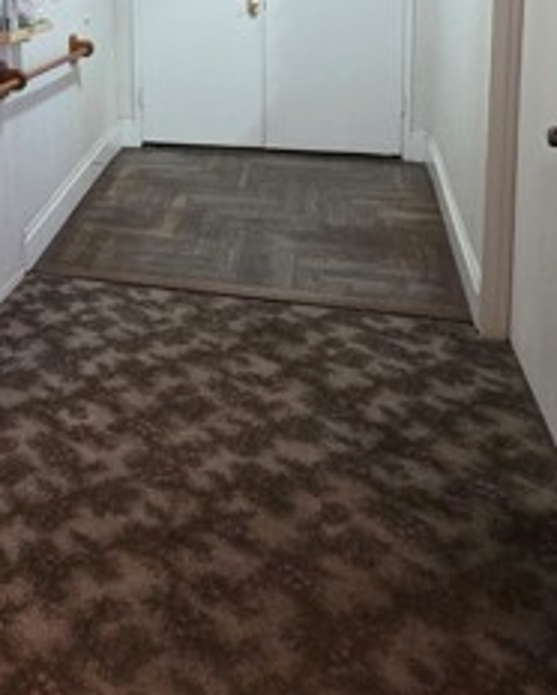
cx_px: 21
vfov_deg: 46.2
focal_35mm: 35
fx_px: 720
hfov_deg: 38.3
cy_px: 63
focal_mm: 2.2
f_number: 2.2
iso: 800
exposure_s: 1/60
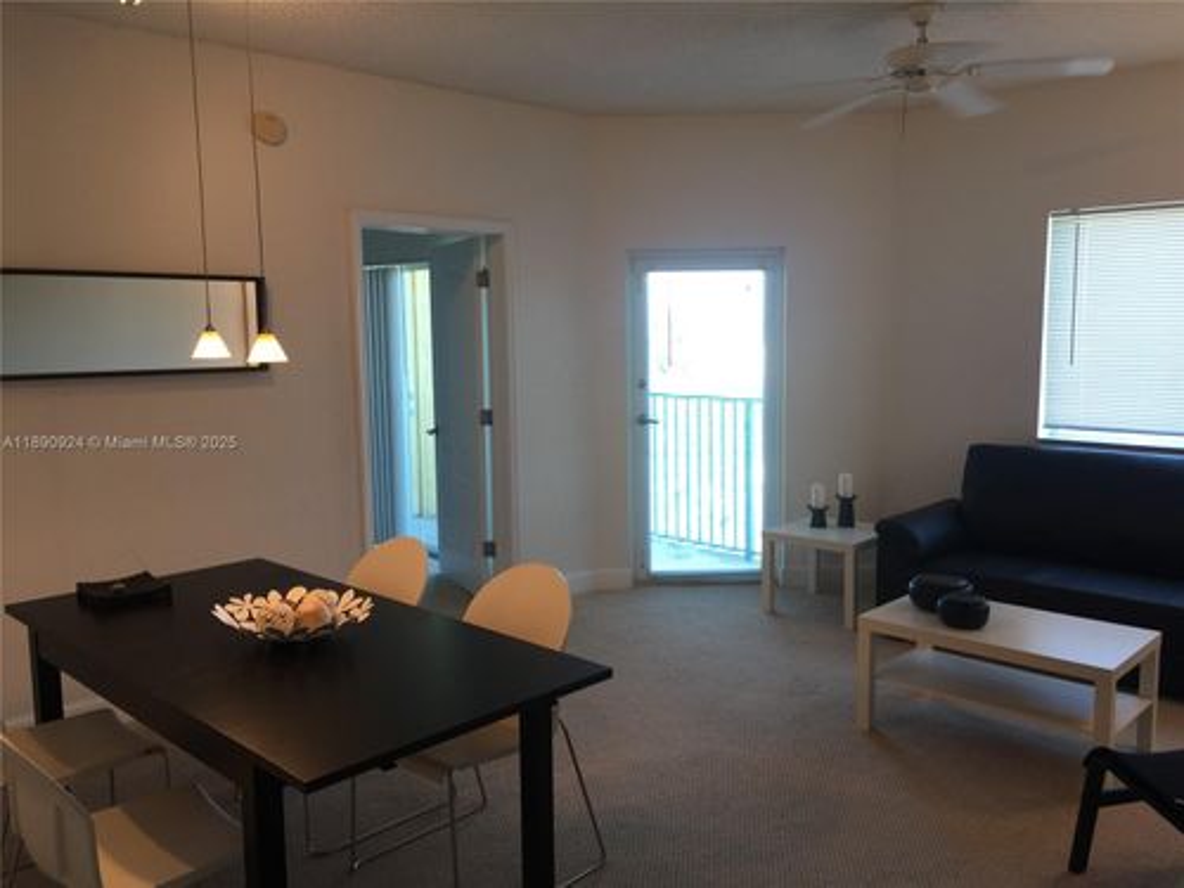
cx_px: 592
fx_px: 992
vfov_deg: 48.2
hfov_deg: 61.7
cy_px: 444
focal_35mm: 29
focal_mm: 4.15
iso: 32
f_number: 2.2
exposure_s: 1/40
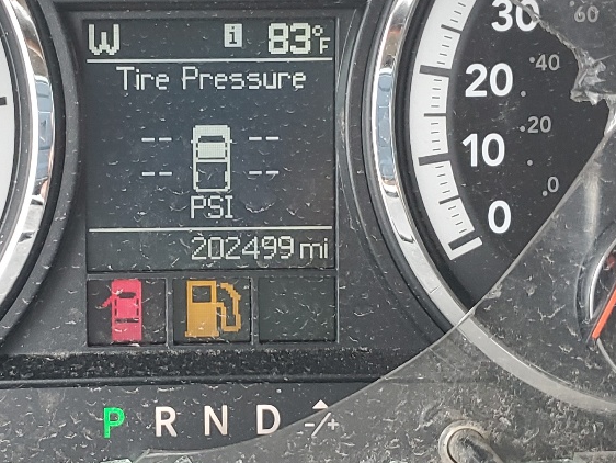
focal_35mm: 74
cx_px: 173
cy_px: 250
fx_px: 1317
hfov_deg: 26.1
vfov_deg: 19.9
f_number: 1.5
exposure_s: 1/120
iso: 62
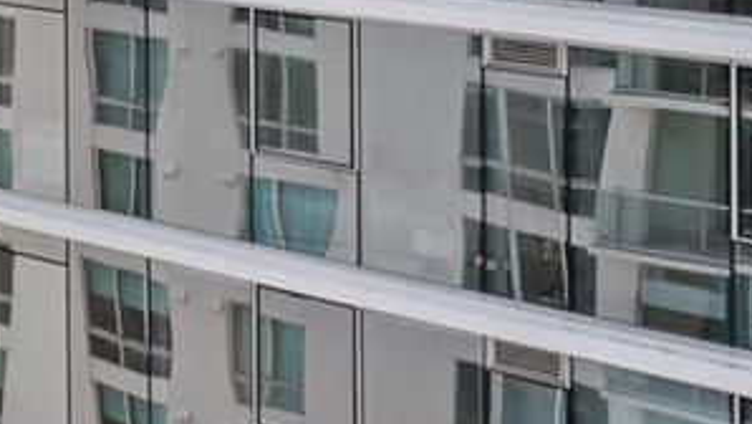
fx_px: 1796
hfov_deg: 15.5
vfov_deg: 12.6
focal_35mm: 90
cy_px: -262
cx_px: -966
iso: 400
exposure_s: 1/80
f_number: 8
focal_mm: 16
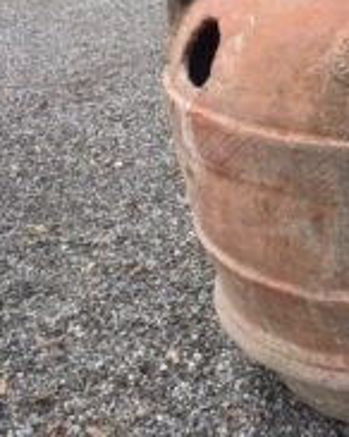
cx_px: 351
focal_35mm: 62
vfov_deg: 30.2
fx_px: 802
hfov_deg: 23.5
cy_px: 131
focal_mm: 4.15
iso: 25
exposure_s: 1/100
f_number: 2.2
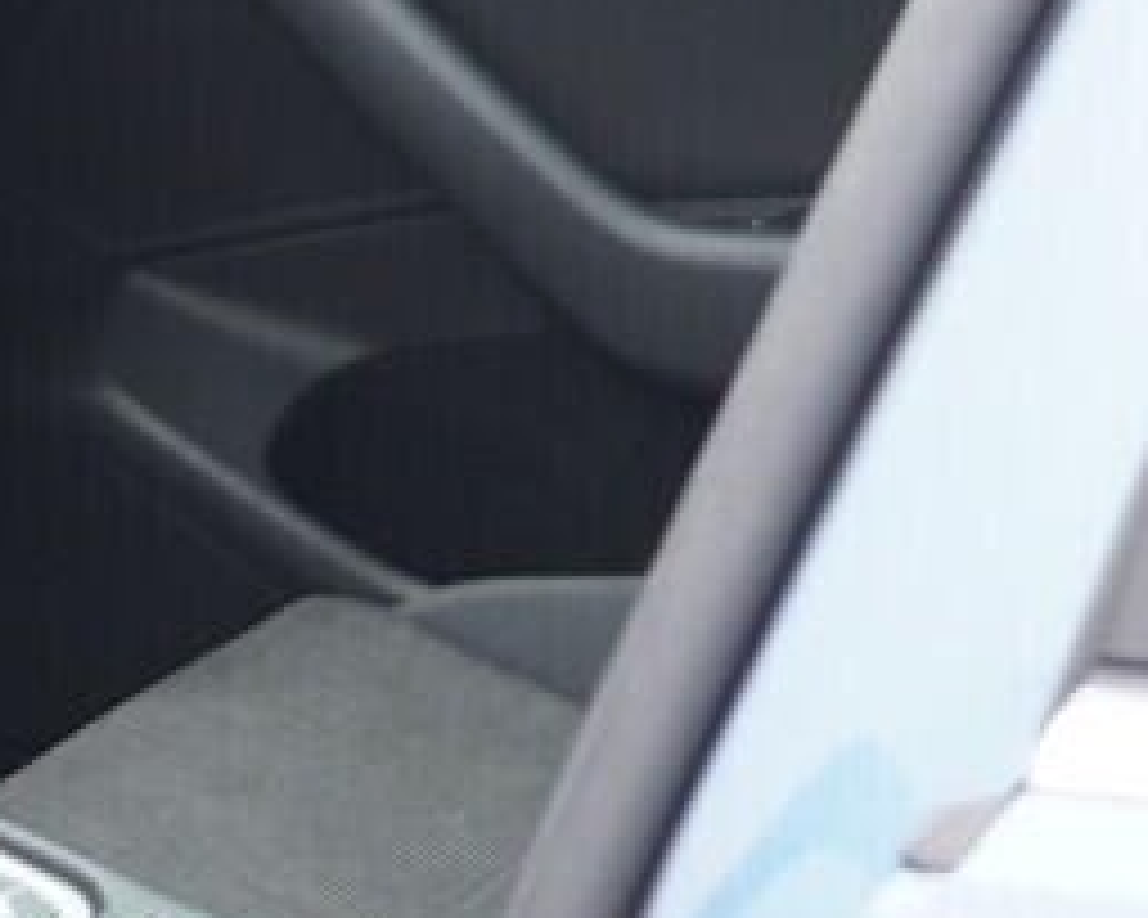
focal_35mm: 191
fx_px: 6489
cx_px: -977
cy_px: 1053
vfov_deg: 8.0
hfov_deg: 9.6
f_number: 2.8
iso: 250
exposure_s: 1/40
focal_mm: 24
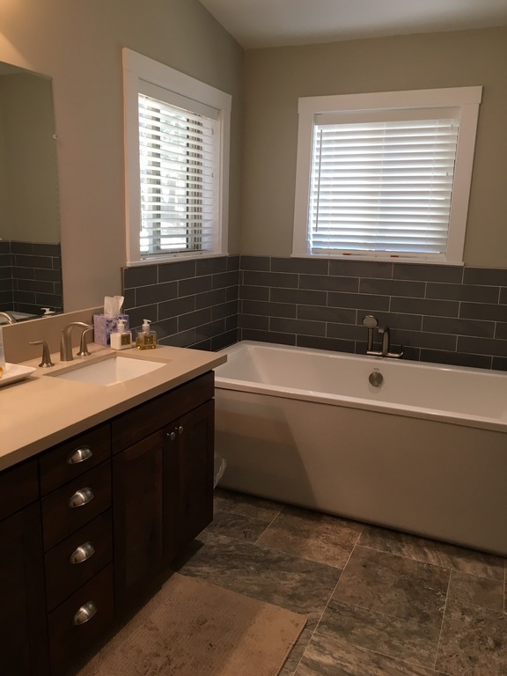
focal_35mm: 29
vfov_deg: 61.7
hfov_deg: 48.2
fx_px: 566
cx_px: 254
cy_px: 338
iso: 64
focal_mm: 4.15
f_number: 2.2
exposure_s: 1/30
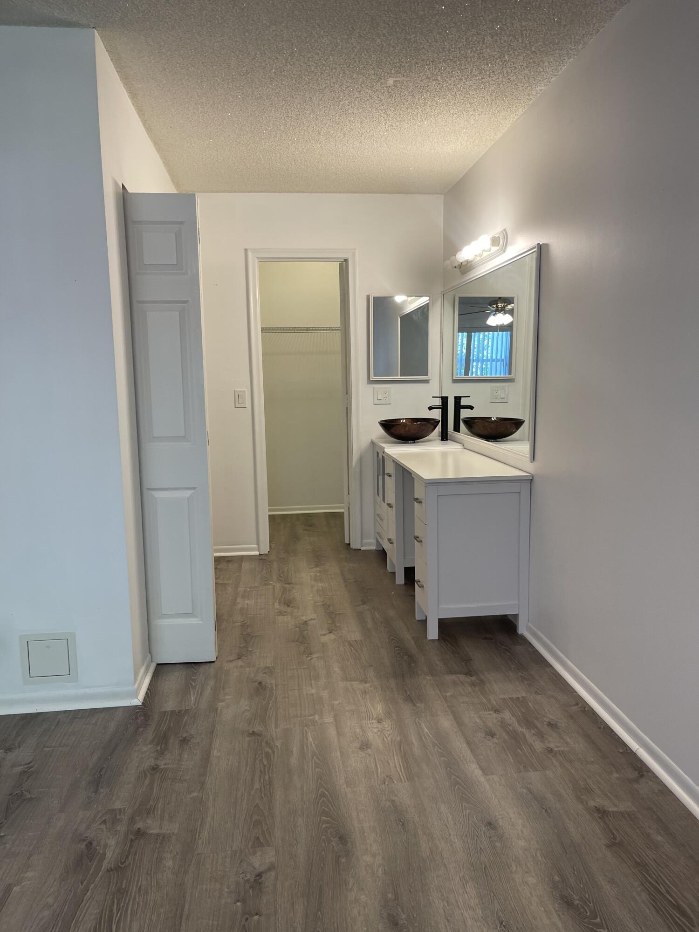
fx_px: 700
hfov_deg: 53.1
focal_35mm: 26
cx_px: 350
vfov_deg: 67.3
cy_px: 466
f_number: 1.6
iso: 125
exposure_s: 1/120
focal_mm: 5.1
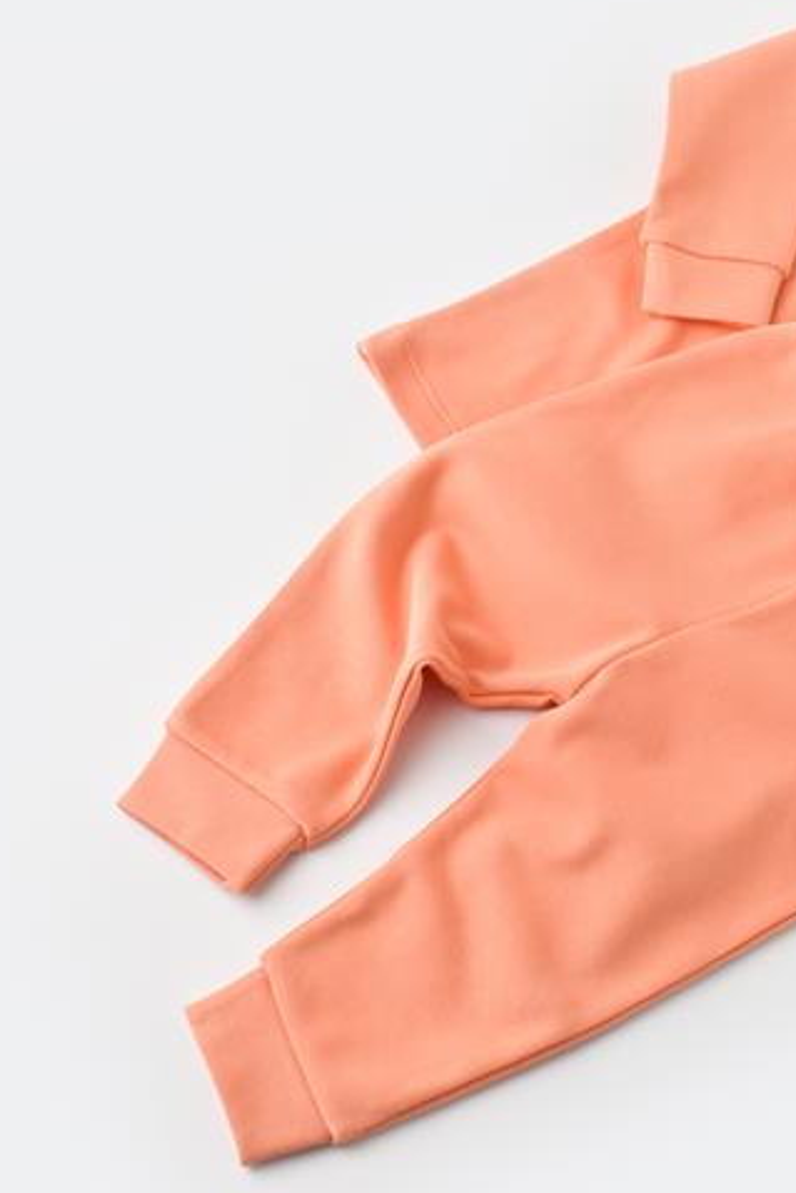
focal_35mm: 64
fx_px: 2121
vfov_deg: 31.4
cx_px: 429
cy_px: 671
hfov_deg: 21.3
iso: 400
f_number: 8
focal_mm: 34
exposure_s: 1/60
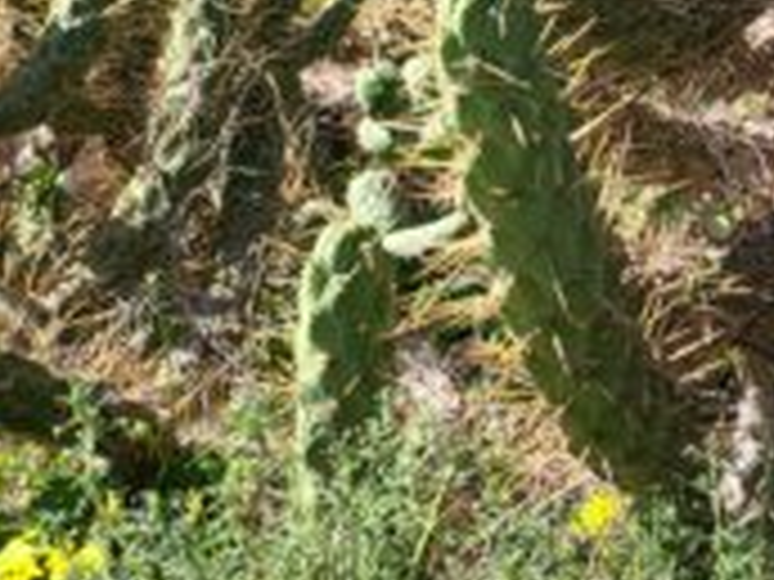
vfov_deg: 13.0
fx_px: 2392
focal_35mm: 107
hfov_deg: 15.2
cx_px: 1508
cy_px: -319
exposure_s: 1/1336
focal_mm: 5
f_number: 1.8
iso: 40
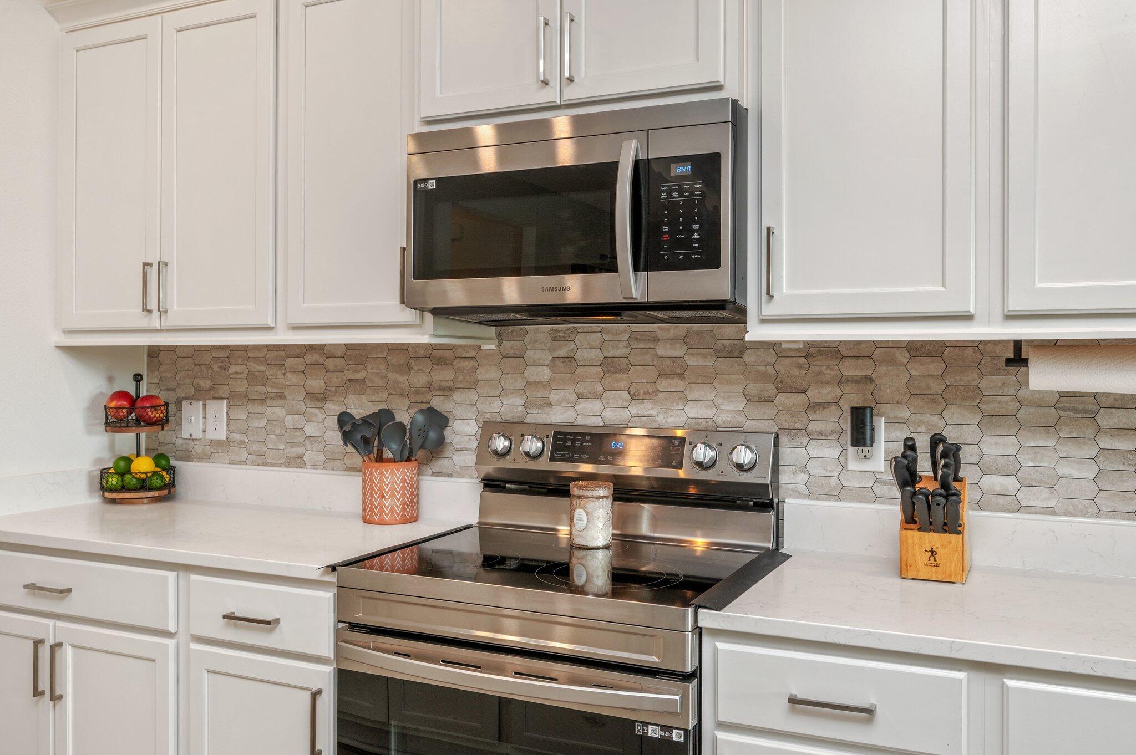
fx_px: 946
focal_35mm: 30
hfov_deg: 62.0
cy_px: 378
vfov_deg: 43.5
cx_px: 568
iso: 200
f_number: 8
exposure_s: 1/25
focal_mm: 30
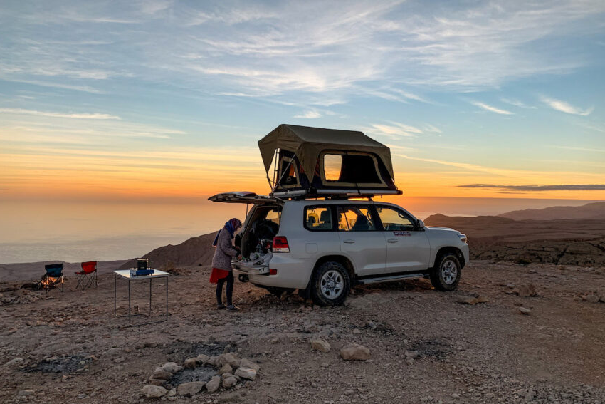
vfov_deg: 46.4
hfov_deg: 65.5
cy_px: 207
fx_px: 471
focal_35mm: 28
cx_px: 305
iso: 25
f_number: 1.8
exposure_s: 1/850
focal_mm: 4.25
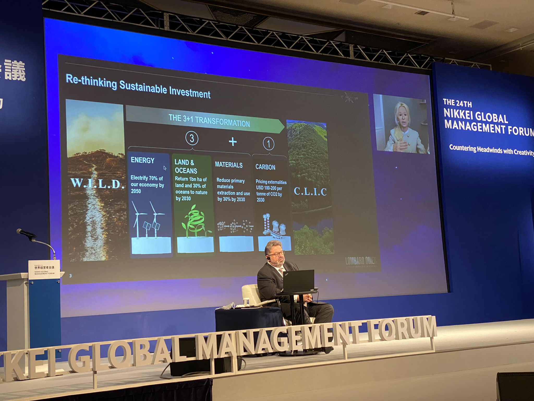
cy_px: 200
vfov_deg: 28.0
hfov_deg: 36.8
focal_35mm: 52
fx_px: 802
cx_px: 267
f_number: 2
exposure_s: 1/50
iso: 400
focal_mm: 6
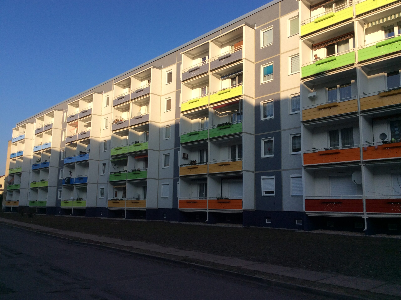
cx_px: 200
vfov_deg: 44.1
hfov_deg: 56.9
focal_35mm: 32
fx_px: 370
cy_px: 150
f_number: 2.4
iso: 32
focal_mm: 3.3
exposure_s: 1/1079
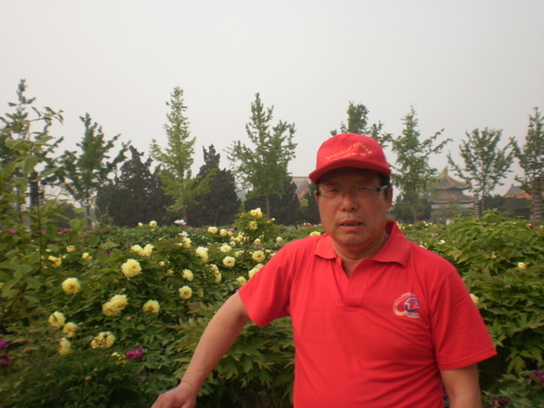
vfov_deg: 39.7
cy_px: 204
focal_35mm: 36
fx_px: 566
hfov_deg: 51.4
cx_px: 272
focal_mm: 6.3
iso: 100
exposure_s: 1/250
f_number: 4.6
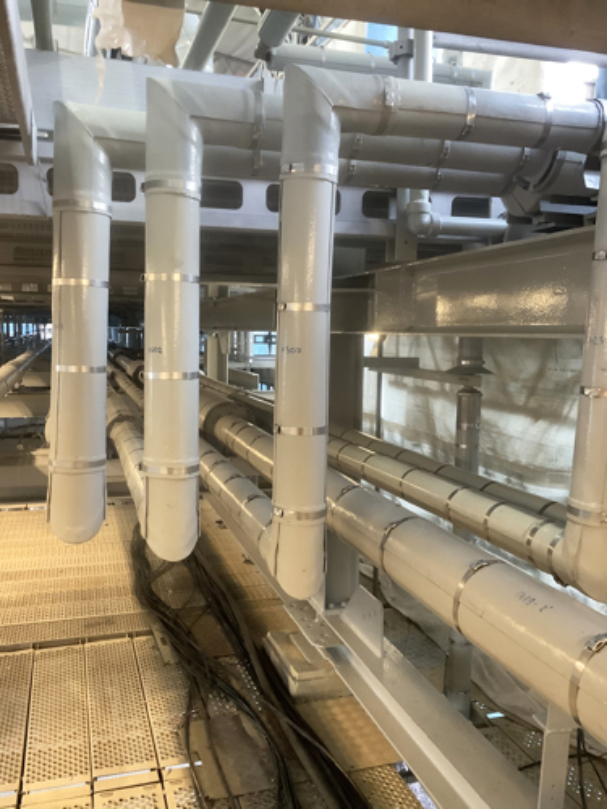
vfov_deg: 58.4
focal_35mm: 31
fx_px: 725
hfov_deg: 45.4
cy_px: 404
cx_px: 304
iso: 320
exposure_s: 1/33
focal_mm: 3.3
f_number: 2.4
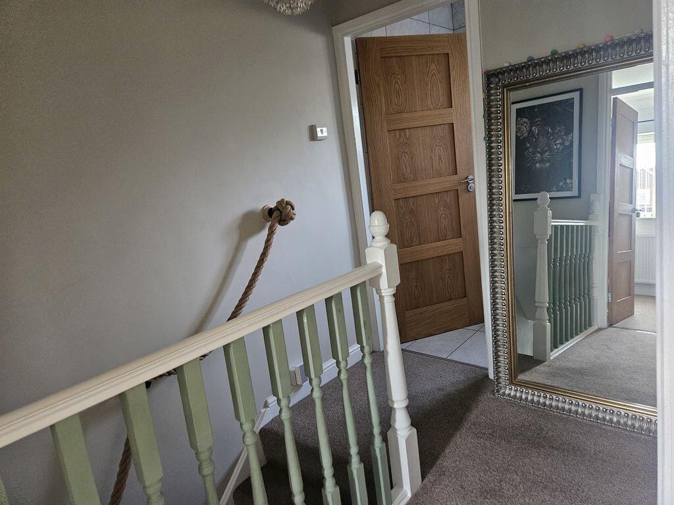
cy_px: 252
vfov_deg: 58.9
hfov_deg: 73.9
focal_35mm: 23
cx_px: 337
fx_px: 448
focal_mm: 5.4
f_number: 1.8
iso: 800
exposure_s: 1/100
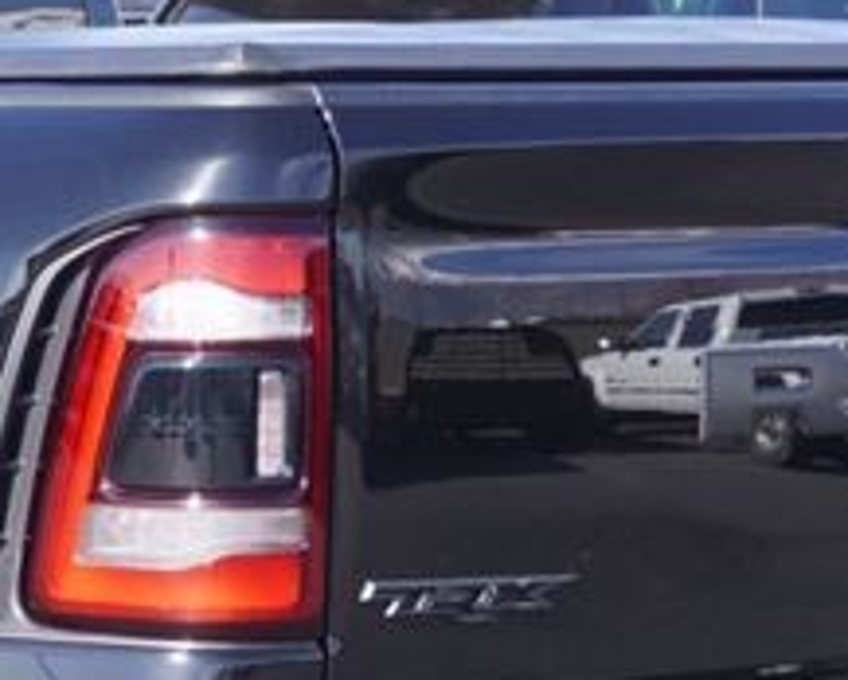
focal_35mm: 239
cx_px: -500
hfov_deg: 7.9
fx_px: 6004
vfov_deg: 6.5
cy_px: 657
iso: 100
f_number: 6.3
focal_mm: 36
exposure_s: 1/100
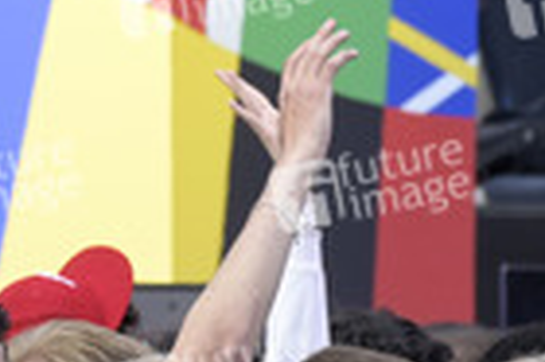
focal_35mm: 1605
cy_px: 90
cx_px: -123
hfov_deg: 1.3
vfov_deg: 0.9
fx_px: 24269
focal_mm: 500
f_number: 14
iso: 4000
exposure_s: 1/320
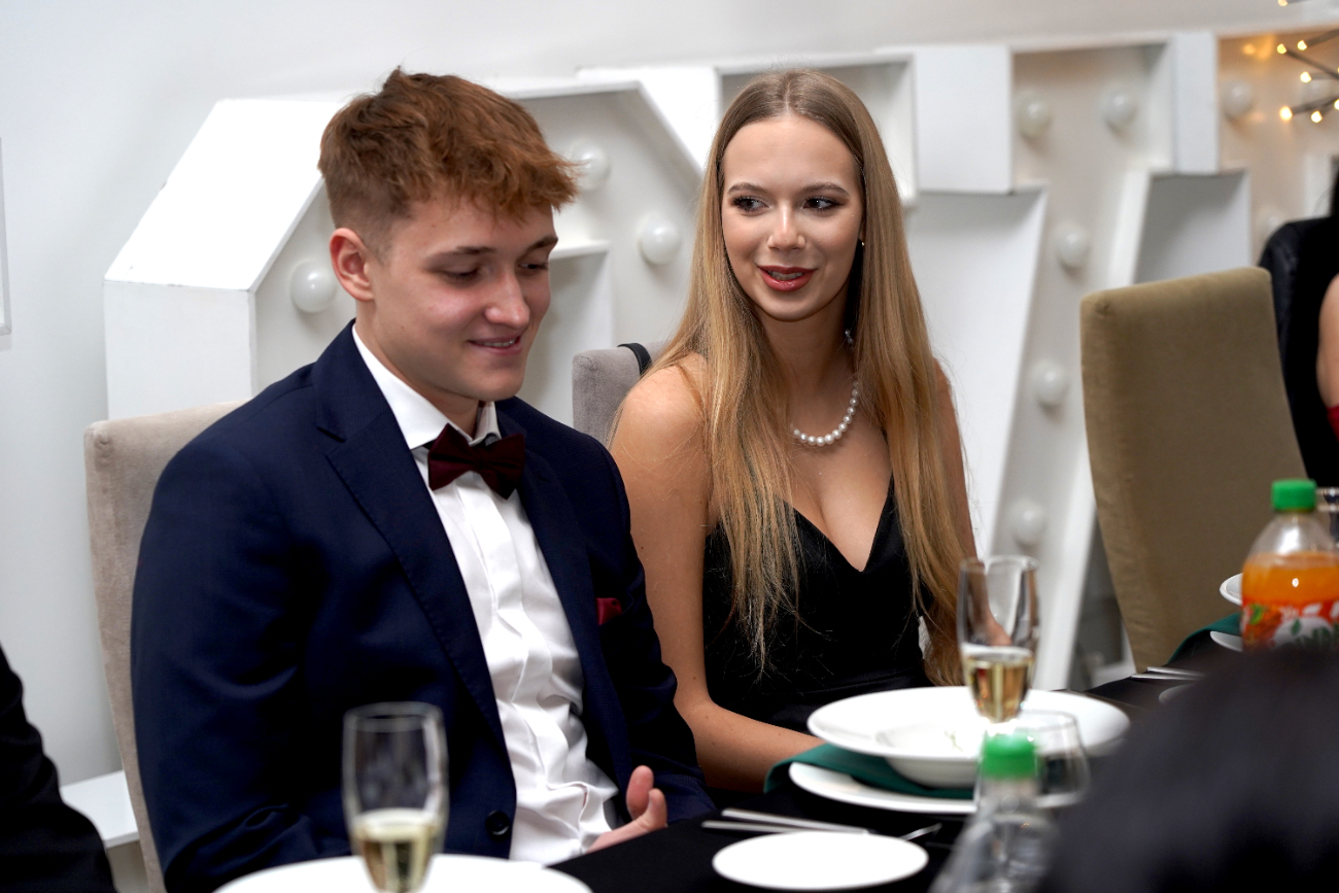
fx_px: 3906
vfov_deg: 13.0
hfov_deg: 19.5
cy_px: 446
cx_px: 670
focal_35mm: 105
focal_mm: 105
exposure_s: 1/125
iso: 800
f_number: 4.5
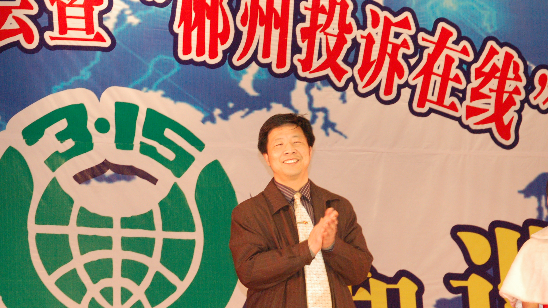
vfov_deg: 10.0
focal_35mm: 121
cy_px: 171
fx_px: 1758
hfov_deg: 17.7
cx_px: 285
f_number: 6.3
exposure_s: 1/80
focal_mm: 60
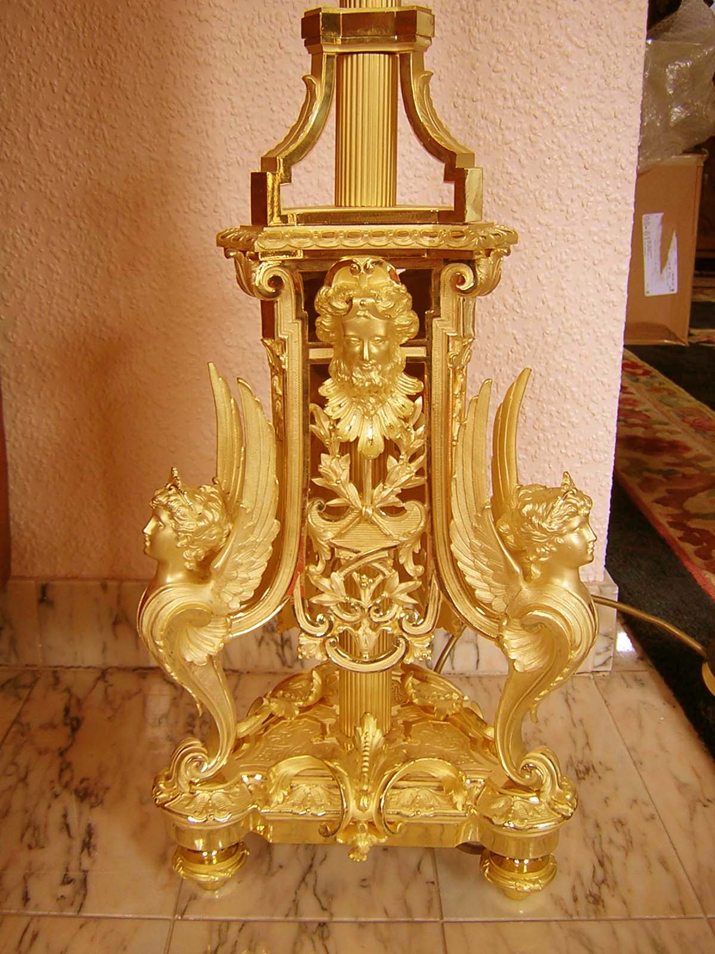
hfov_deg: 39.7
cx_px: 358
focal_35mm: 36
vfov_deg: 51.4
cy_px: 477
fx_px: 991
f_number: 2.6
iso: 100
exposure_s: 1/46.6
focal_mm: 4.7
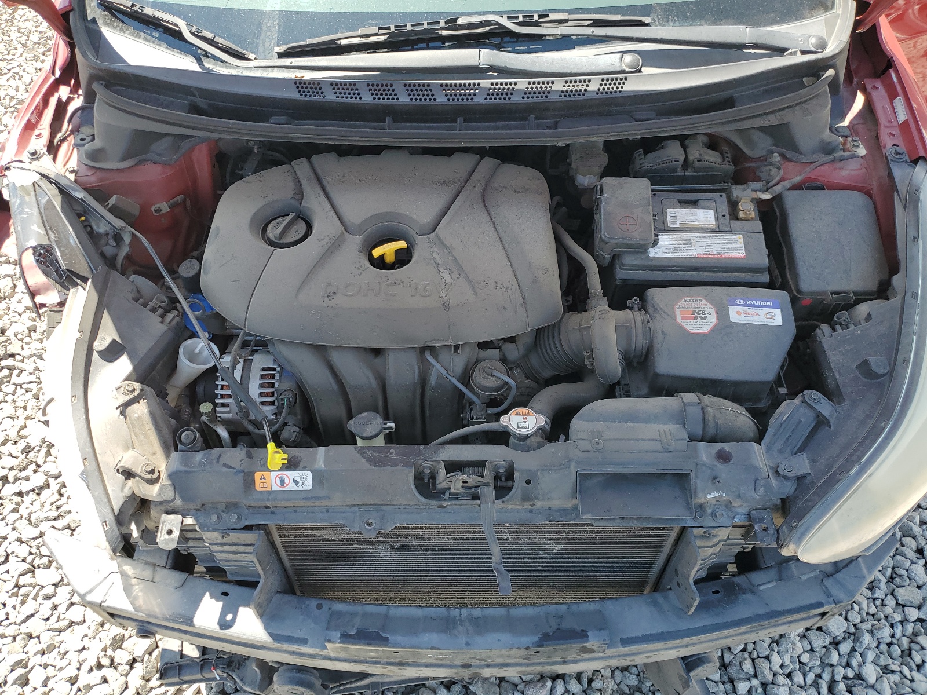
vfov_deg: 53.1
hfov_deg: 67.3
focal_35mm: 26
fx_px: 696
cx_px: 464
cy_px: 348
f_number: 1.5
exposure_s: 1/714
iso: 50
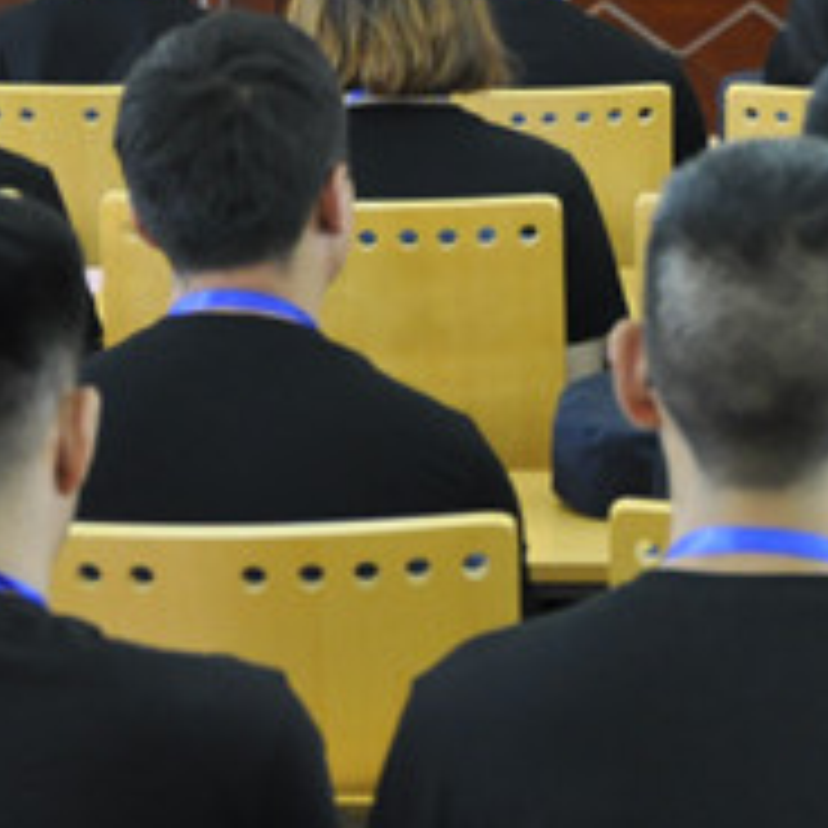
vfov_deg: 9.2
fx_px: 5088
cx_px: 1030
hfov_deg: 9.2
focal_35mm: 188
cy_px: 11
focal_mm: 34
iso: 800
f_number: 4.2
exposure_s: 1/30
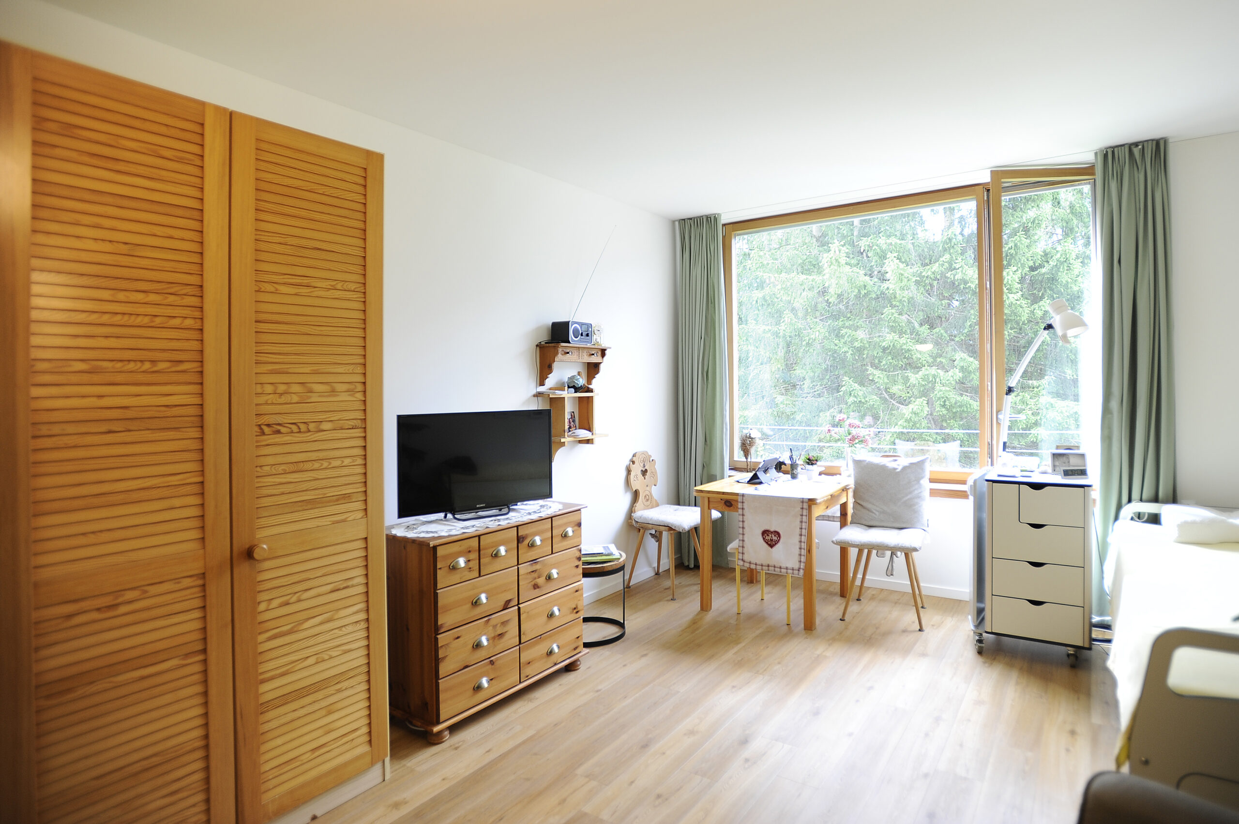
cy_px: 412
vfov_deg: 70.4
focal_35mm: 17
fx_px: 585
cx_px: 620
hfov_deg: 93.3
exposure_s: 1/80
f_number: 2.8
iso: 250
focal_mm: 17
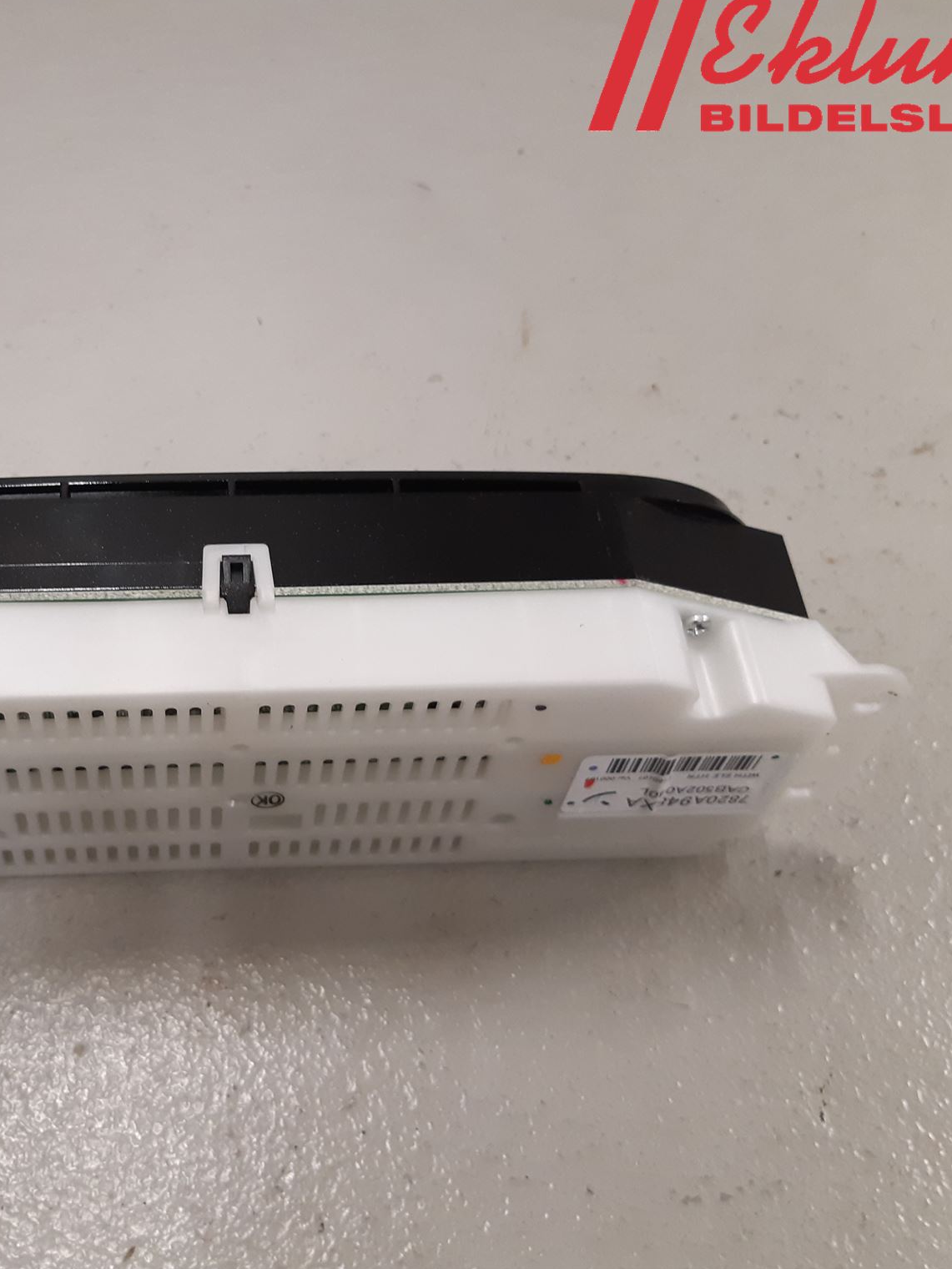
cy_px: 631
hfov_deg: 39.7
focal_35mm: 35
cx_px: 246
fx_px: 1283
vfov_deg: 52.6
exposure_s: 1/50
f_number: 1.7
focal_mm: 3.93
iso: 160
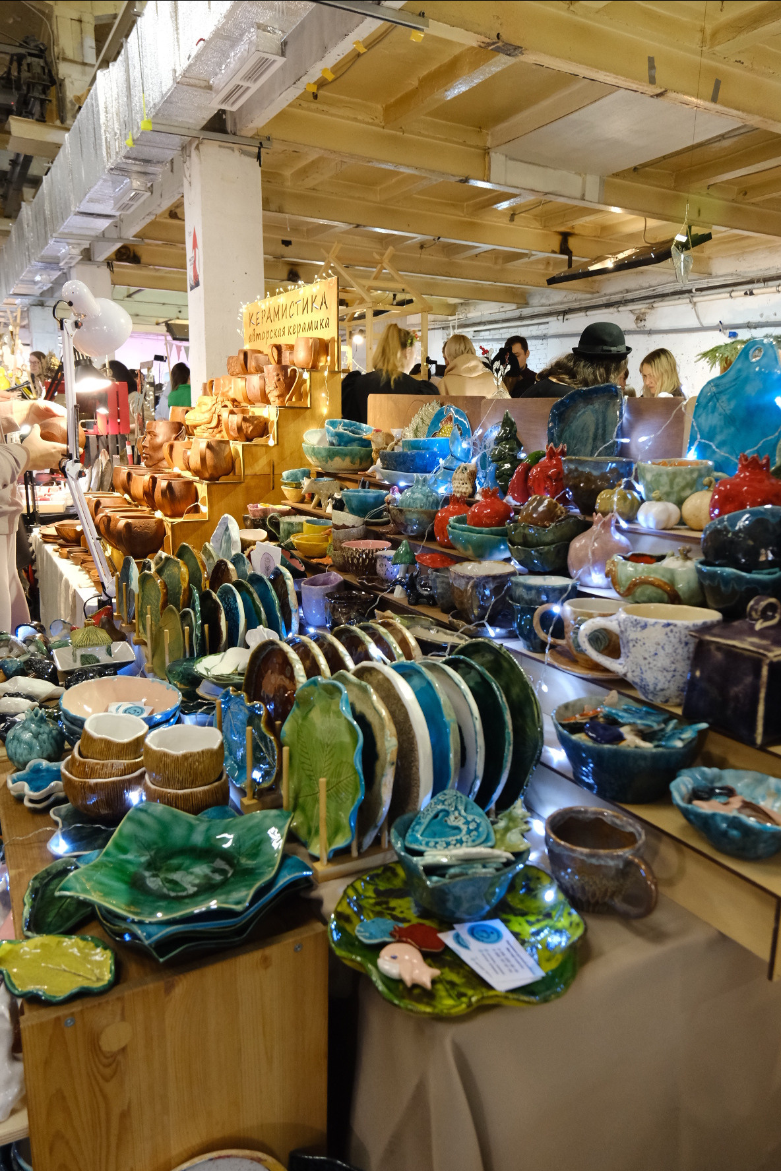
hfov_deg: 53.1
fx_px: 781
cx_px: 390
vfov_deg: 73.7
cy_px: 586
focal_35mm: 24
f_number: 4
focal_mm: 16
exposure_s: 1/30
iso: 2000
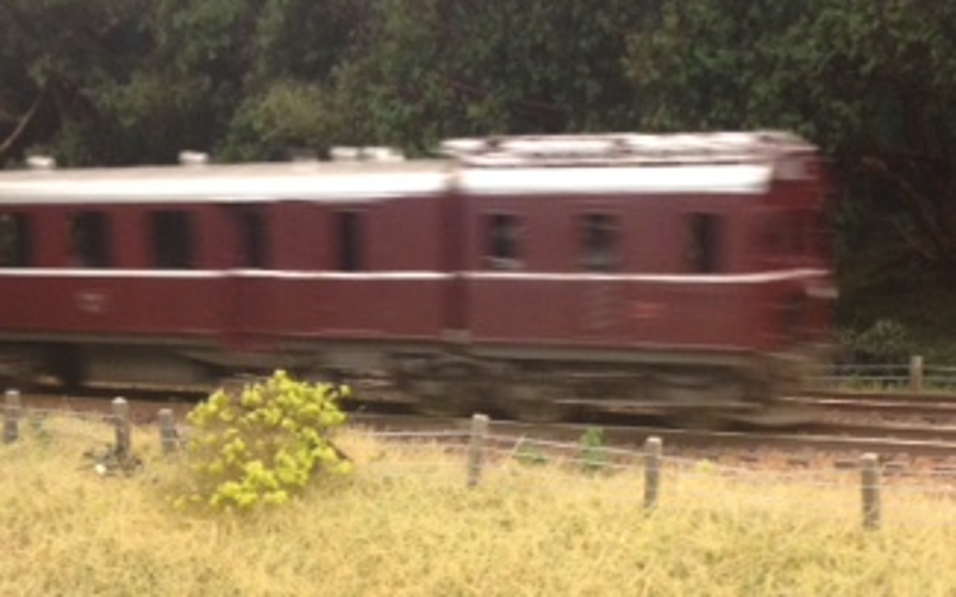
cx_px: 421
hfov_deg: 28.2
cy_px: 409
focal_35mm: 73
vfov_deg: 17.8
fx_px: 1902
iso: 125
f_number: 2.4
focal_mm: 4.28
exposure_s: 1/20
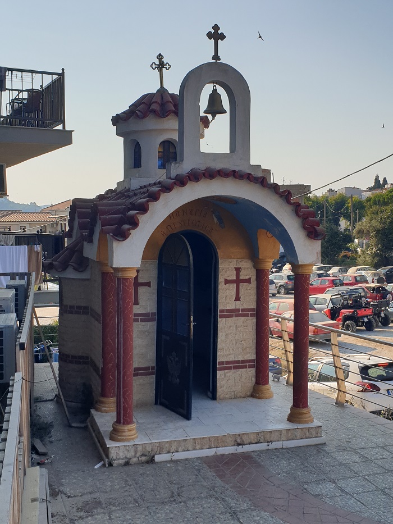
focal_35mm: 26
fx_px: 393
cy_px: 262
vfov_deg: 67.3
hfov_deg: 53.1
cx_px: 196
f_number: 2.4
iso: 50
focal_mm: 4.3
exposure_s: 1/1757
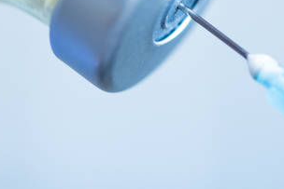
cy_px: -59
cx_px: 100
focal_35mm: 237
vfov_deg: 5.8
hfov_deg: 8.7
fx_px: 1870
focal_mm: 60
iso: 1000
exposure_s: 1/125
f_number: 4
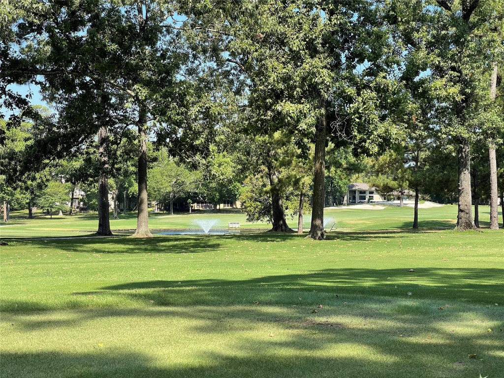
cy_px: 189
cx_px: 252
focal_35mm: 64
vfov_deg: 22.9
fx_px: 932
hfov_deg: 30.3
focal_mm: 7.5
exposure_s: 1/389
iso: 20
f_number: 2.2
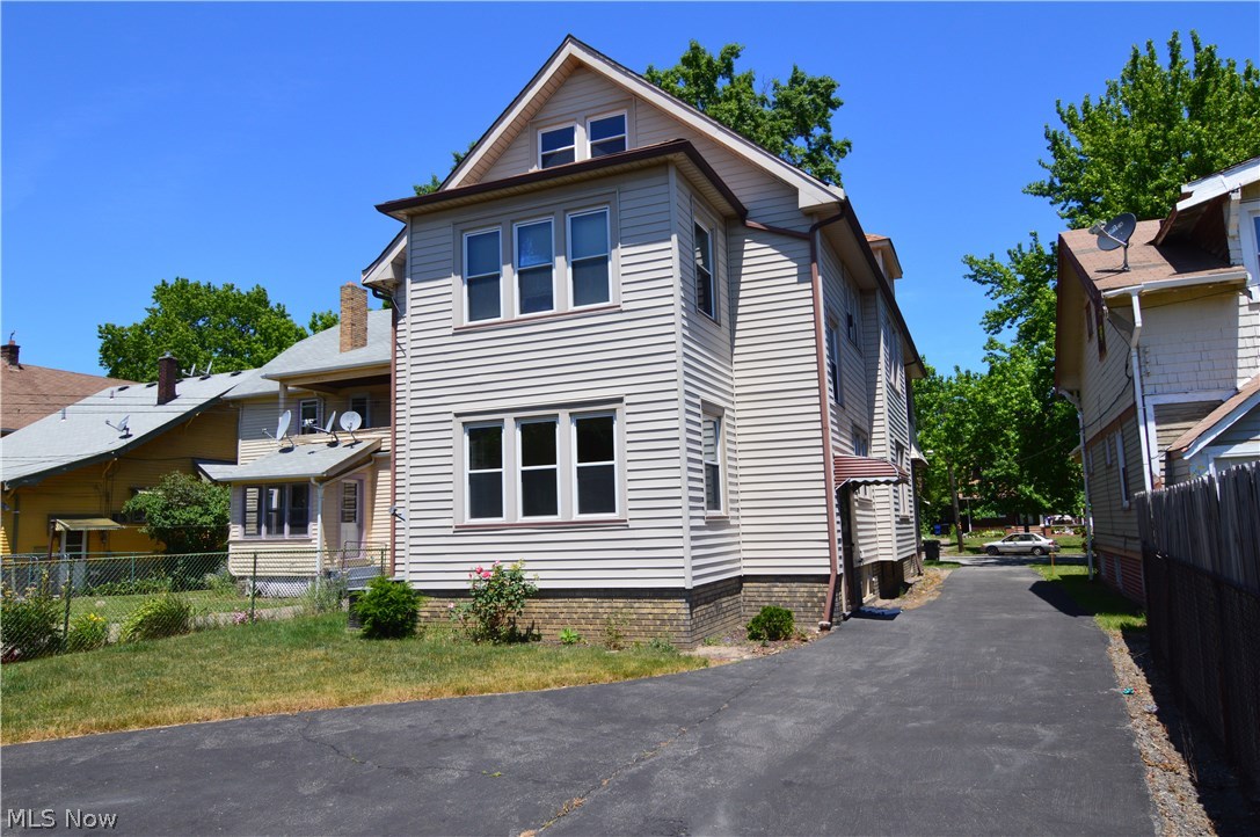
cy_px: 418
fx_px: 839
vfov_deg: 53.0
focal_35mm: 24
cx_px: 630
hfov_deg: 73.8
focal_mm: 16
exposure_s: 1/500
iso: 400
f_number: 11
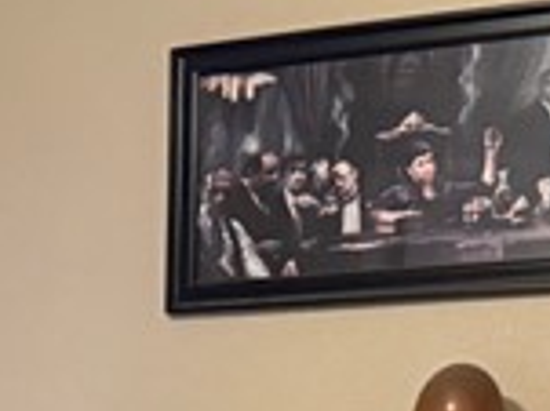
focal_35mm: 163
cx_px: -382
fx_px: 2588
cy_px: 858
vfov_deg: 8.6
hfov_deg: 11.4
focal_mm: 6.76
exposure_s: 1/40
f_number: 1.78
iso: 800
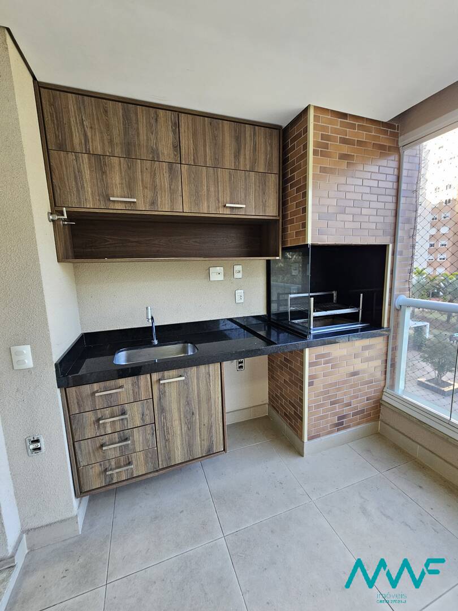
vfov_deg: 106.2
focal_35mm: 13
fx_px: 229
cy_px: 306
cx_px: 229
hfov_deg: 89.9
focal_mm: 2.2
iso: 125
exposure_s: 1/60
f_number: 2.2
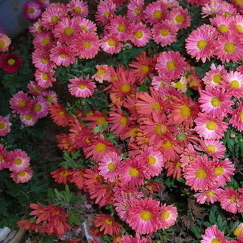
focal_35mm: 62
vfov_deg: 27.7
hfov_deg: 26.8
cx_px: 215
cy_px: 126
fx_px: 492
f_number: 3.2
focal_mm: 6.3
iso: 50
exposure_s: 1/60.1
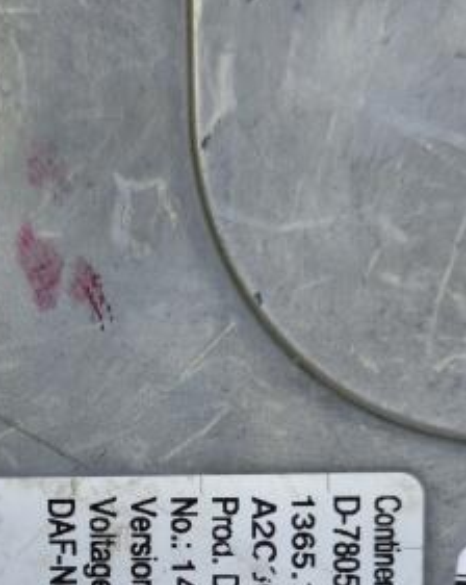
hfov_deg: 23.8
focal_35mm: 64
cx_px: 196
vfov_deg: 27.8
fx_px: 1106
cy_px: 589
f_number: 1.8
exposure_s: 1/50
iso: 100
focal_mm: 5.54
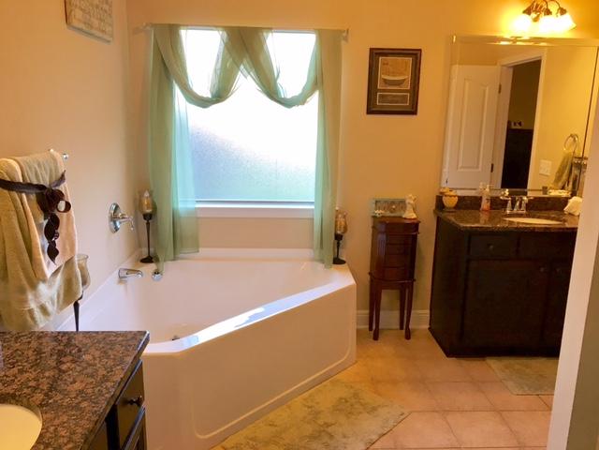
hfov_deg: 61.7
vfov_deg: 48.2
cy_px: 225
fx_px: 502
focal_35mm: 29
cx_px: 300
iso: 25
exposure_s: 1/30
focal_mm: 4.15
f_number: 2.2
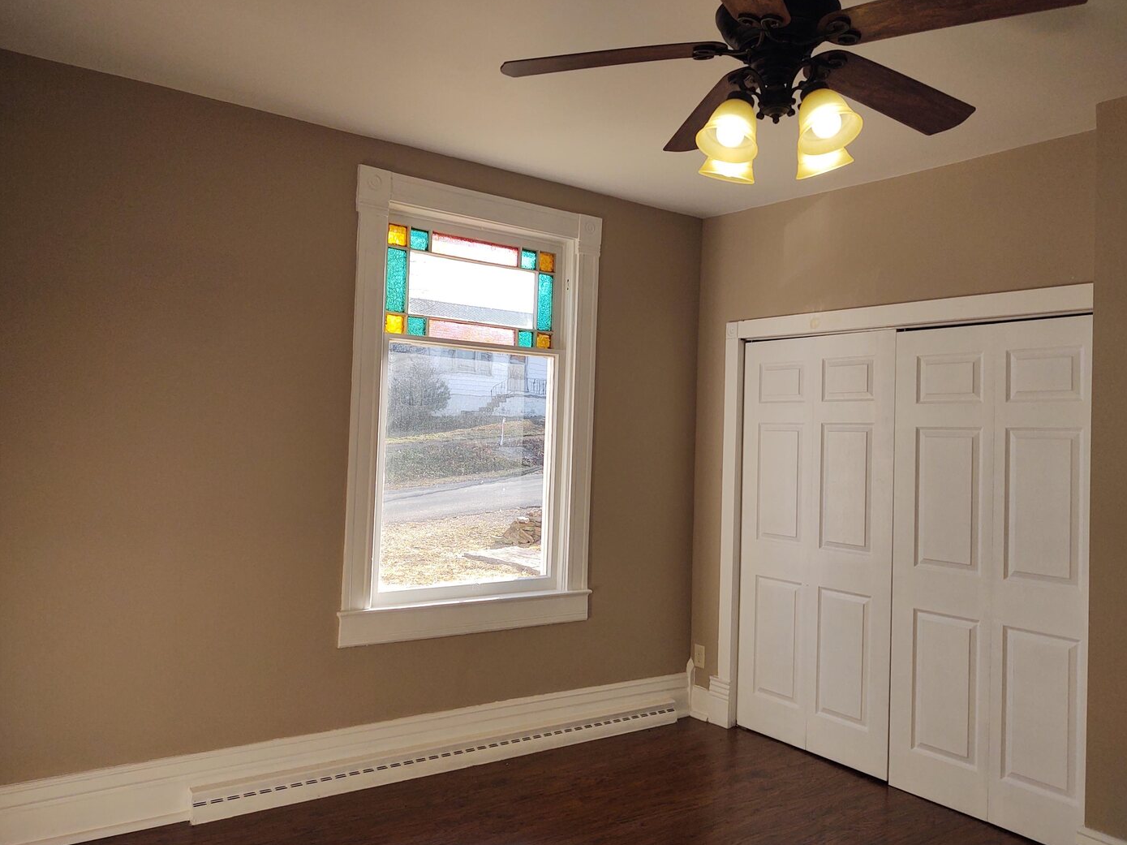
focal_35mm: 28
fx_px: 911
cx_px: 570
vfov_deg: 49.7
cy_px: 416
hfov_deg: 63.5
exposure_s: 1/779
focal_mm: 4.75
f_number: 1.7
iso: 100
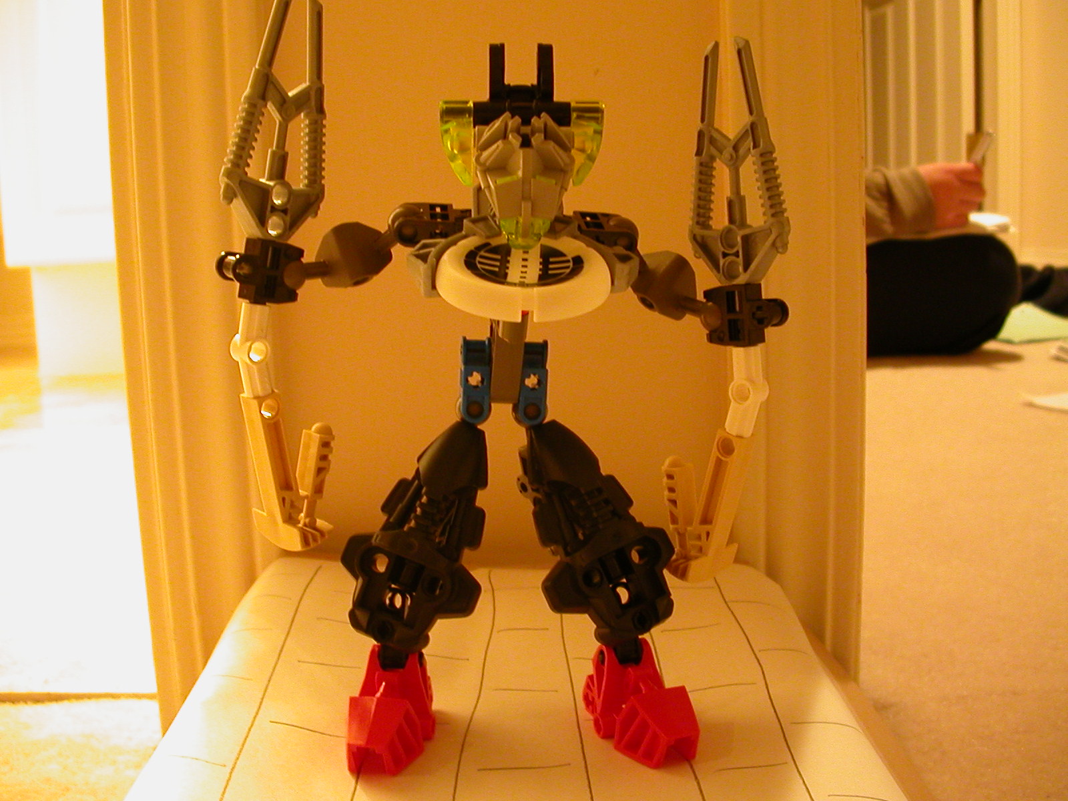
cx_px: 534
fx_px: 1142
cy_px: 400
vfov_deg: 38.7
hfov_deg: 50.1
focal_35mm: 37
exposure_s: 1/4.8
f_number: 2.7
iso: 177
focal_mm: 5.6
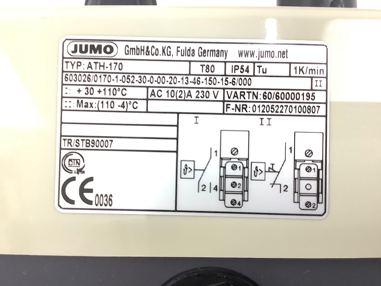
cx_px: 190
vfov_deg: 45.4
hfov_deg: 58.3
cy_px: 143
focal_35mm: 31
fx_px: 341
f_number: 2.4
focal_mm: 3.3
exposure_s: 1/50
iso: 160
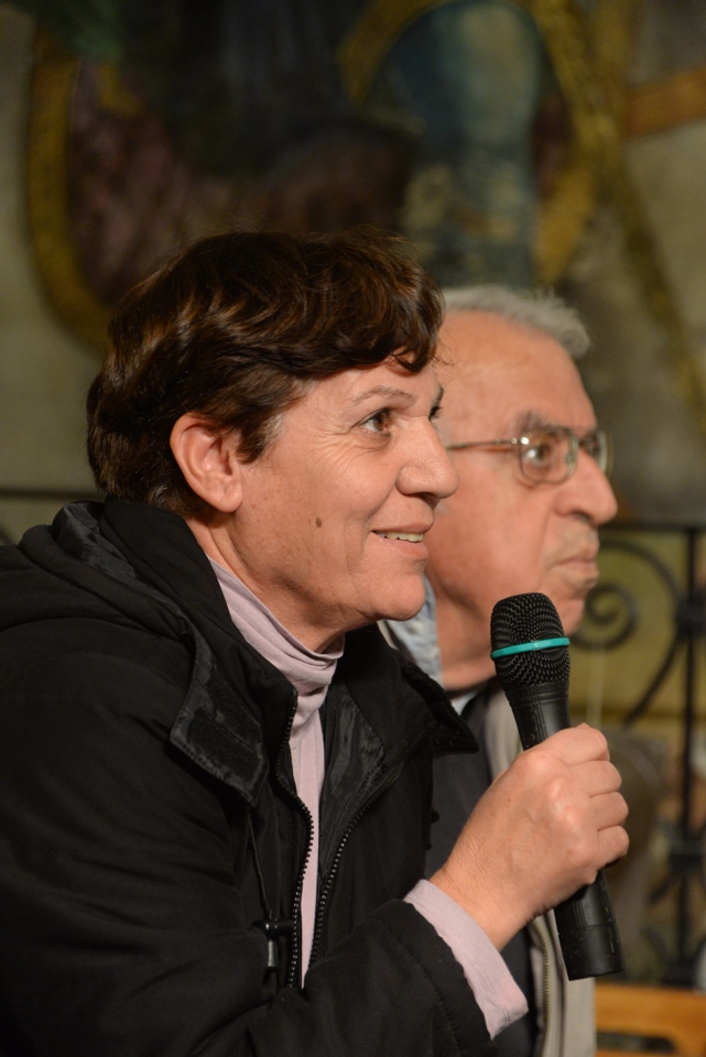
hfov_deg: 9.8
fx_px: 4114
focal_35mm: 140
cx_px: 353
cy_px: 528
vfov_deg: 14.6
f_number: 5.6
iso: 3200
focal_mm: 140
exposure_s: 1/50
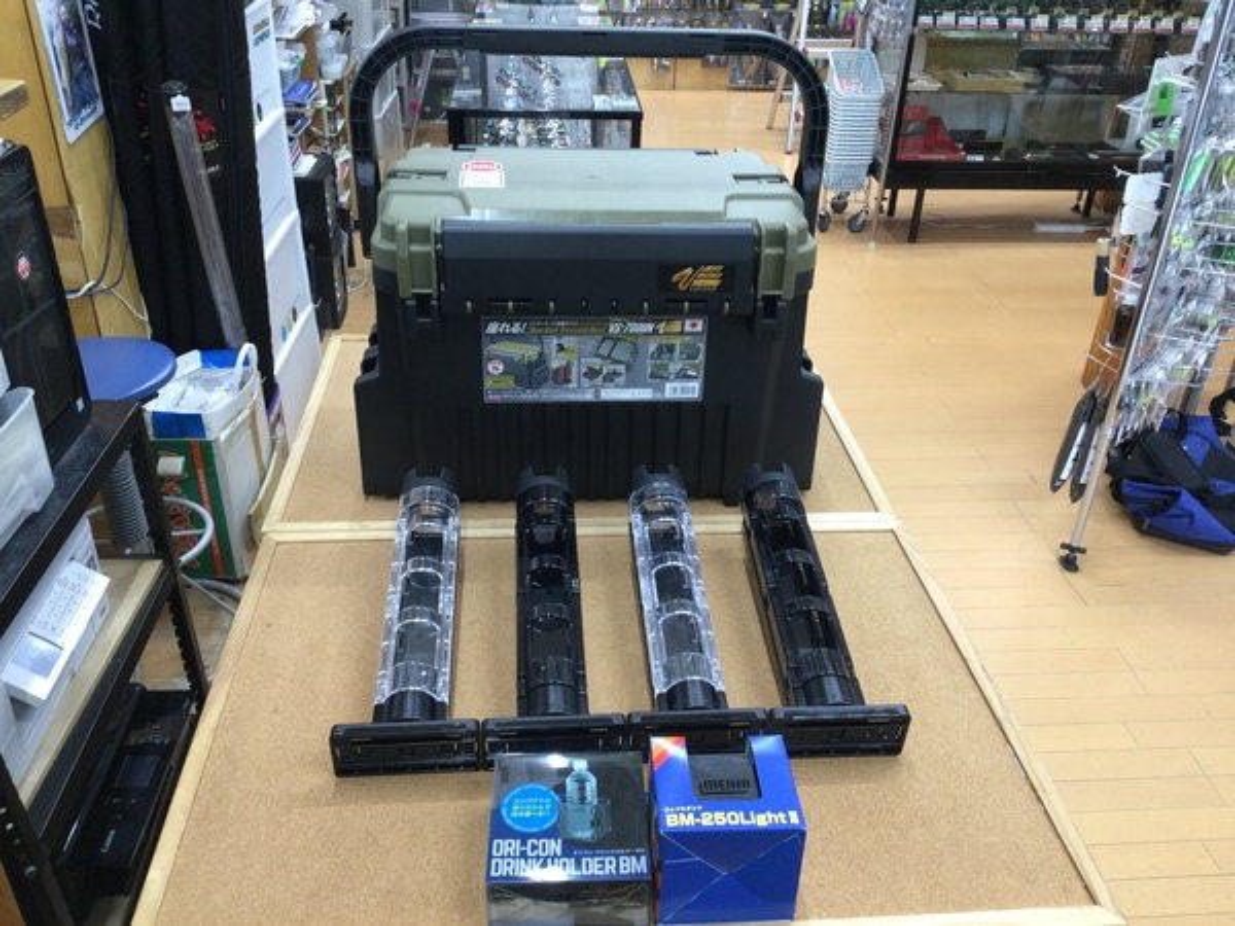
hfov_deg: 58.4
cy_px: 463
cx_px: 618
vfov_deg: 45.4
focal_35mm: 31
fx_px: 1106
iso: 80
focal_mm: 3.3
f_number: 2.4
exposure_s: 1/30
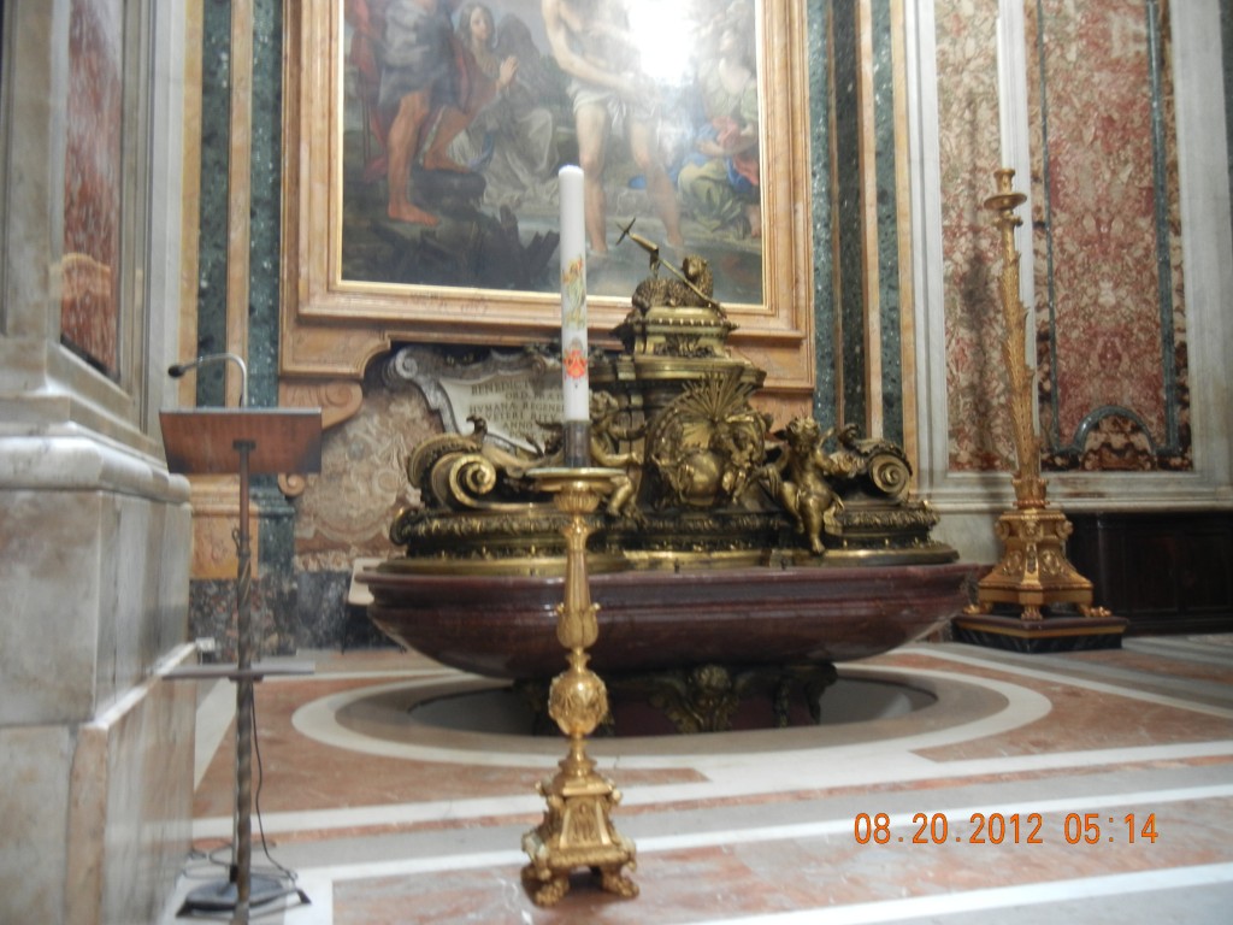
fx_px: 1069
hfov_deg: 60.0
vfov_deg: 46.8
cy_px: 462
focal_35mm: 30
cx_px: 616
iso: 200
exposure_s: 1/1.4
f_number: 3.5
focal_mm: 5.4
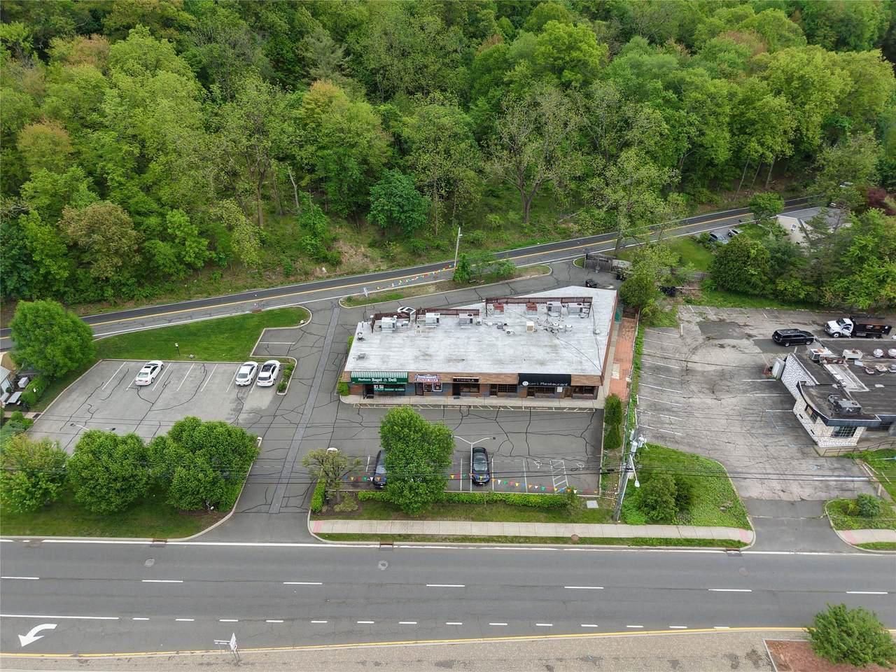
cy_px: 336
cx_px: 448
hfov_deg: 71.6
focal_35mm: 24
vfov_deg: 56.8
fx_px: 621
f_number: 1.8
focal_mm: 8.67
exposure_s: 1/1000
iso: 100
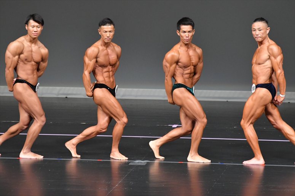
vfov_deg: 4.4
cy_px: 98
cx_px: 148
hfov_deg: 6.5
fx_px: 2580
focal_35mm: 315
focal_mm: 210
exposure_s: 1/400
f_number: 5.6
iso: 5000
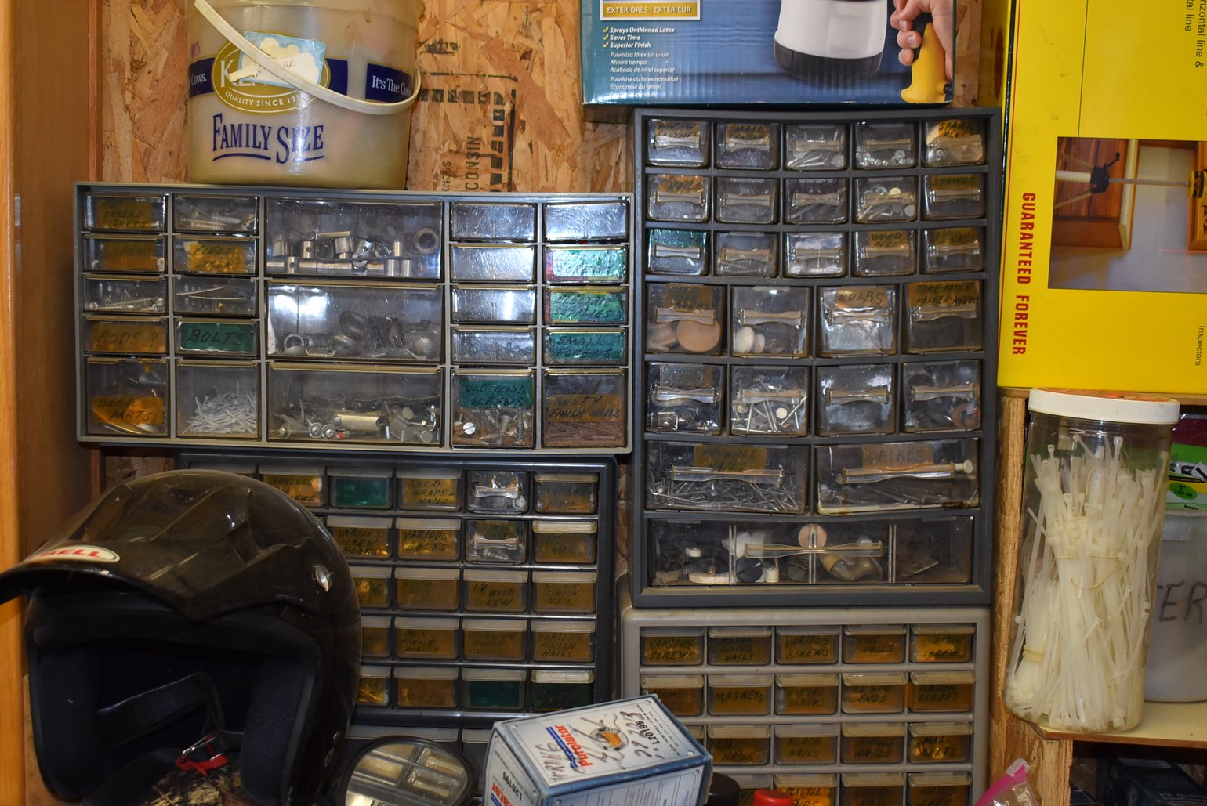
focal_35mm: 43
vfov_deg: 31.2
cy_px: 430
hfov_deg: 45.4
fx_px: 1443
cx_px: 577
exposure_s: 1/125
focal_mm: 26
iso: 800
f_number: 4
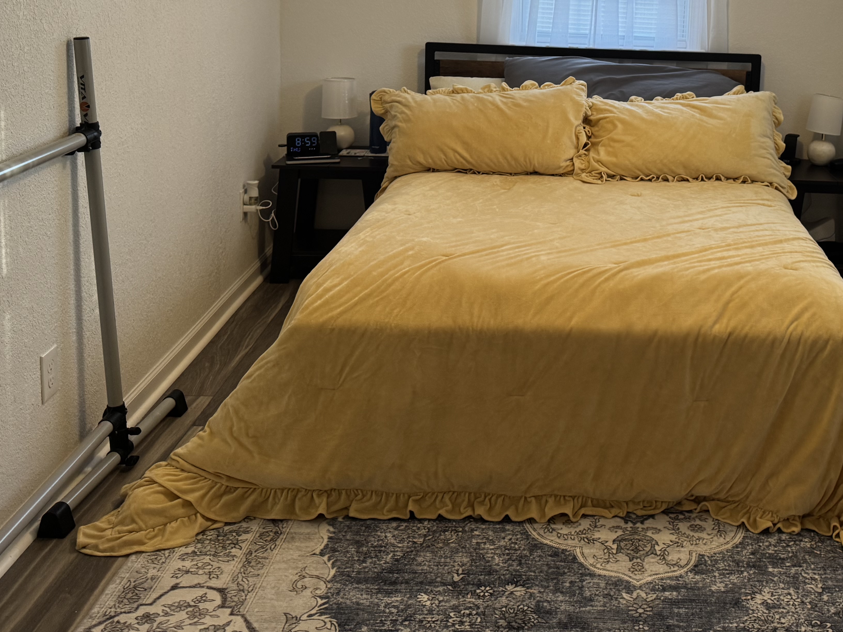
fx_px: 1023
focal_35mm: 42
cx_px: 618
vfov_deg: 33.0
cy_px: 90
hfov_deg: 43.5
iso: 200
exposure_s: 1/120
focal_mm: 6.76
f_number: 1.78
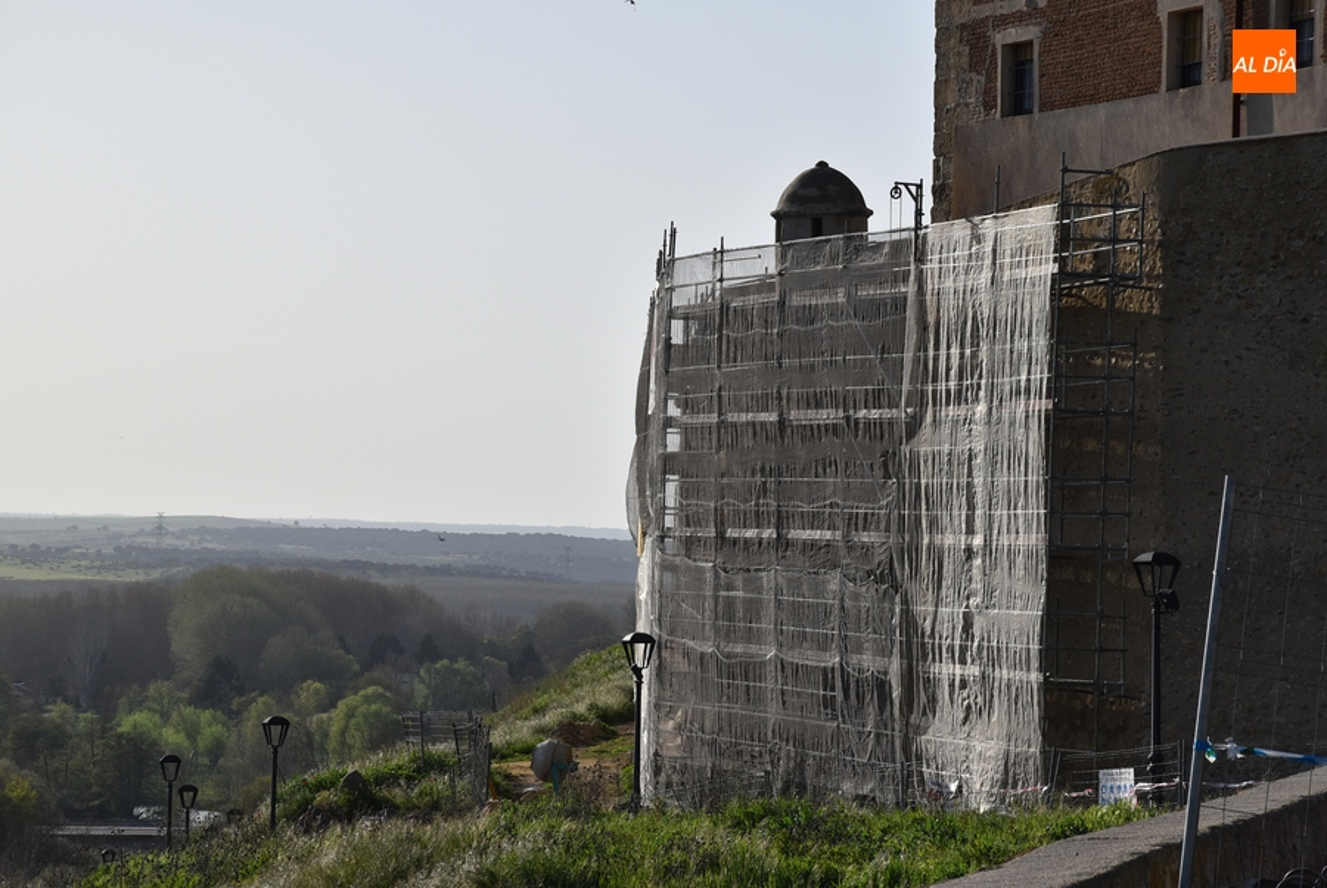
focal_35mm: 135
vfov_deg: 10.2
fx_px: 4981
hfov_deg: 15.2
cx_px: 664
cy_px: 444
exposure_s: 1/500
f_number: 11
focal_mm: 90
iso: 200
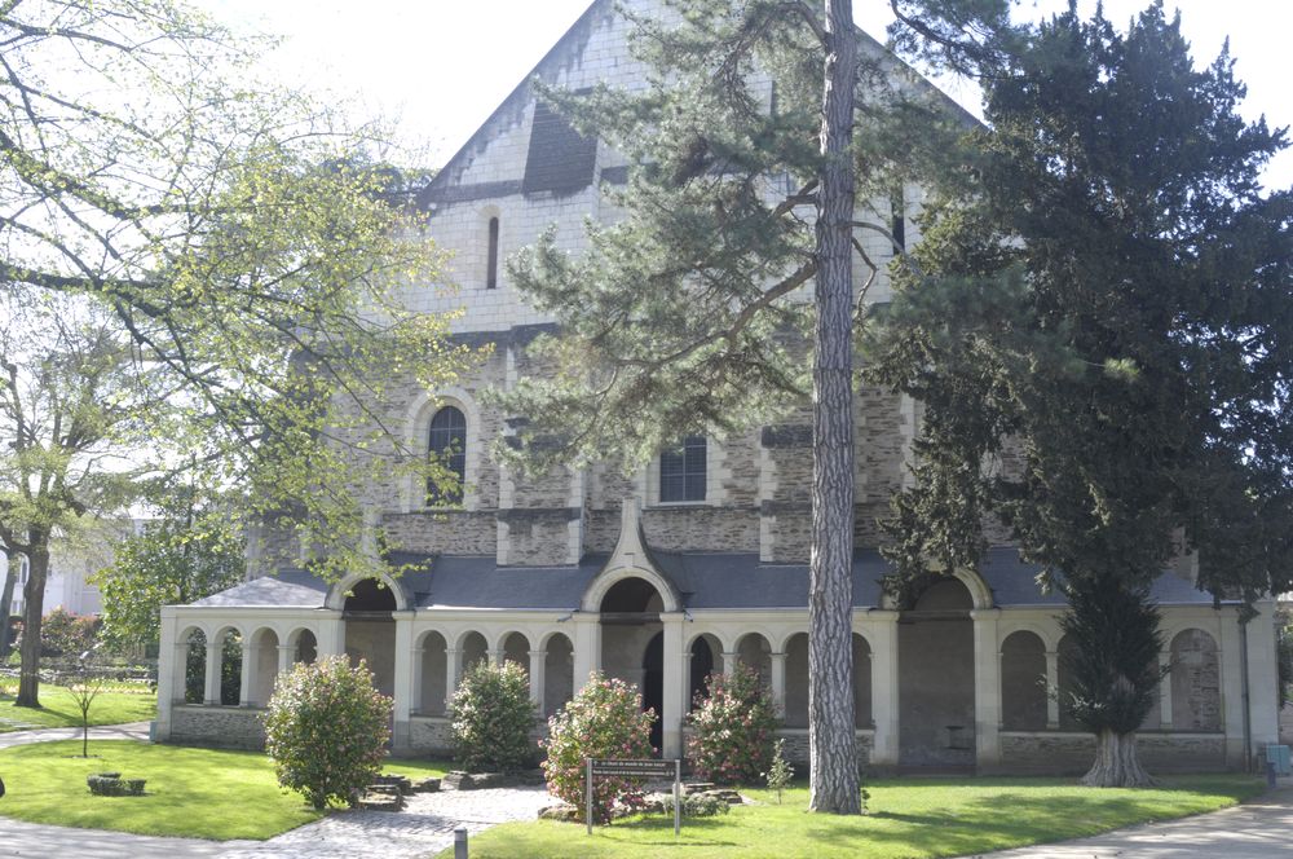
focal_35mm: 68
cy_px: 430
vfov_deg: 20.1
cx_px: 646
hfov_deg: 29.9
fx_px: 2421
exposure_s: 1/15
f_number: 14
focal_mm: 45
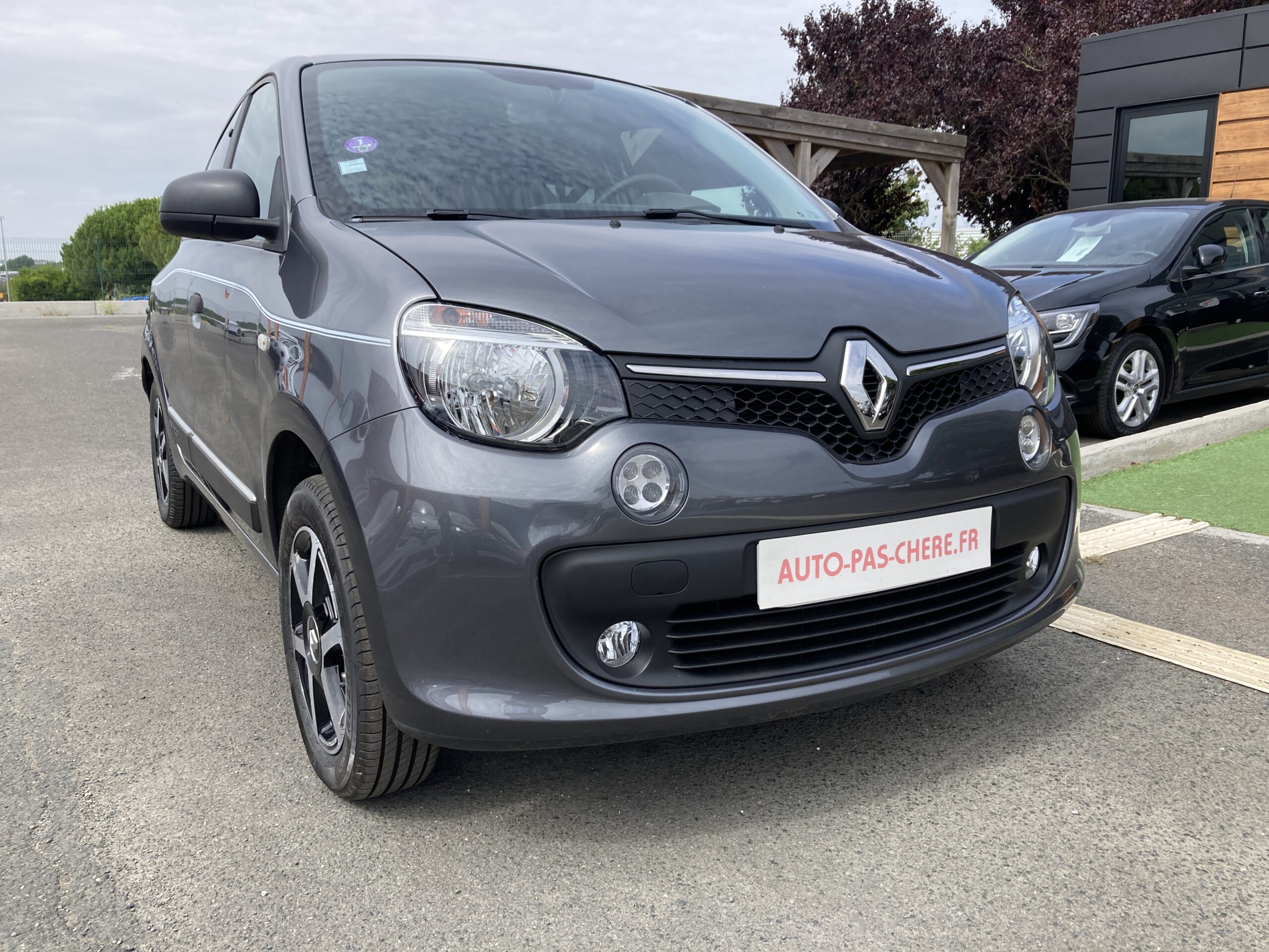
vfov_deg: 49.7
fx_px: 1026
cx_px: 634
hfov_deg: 63.4
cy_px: 476
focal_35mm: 28
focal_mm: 3.99
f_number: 1.8
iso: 20
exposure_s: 1/1143
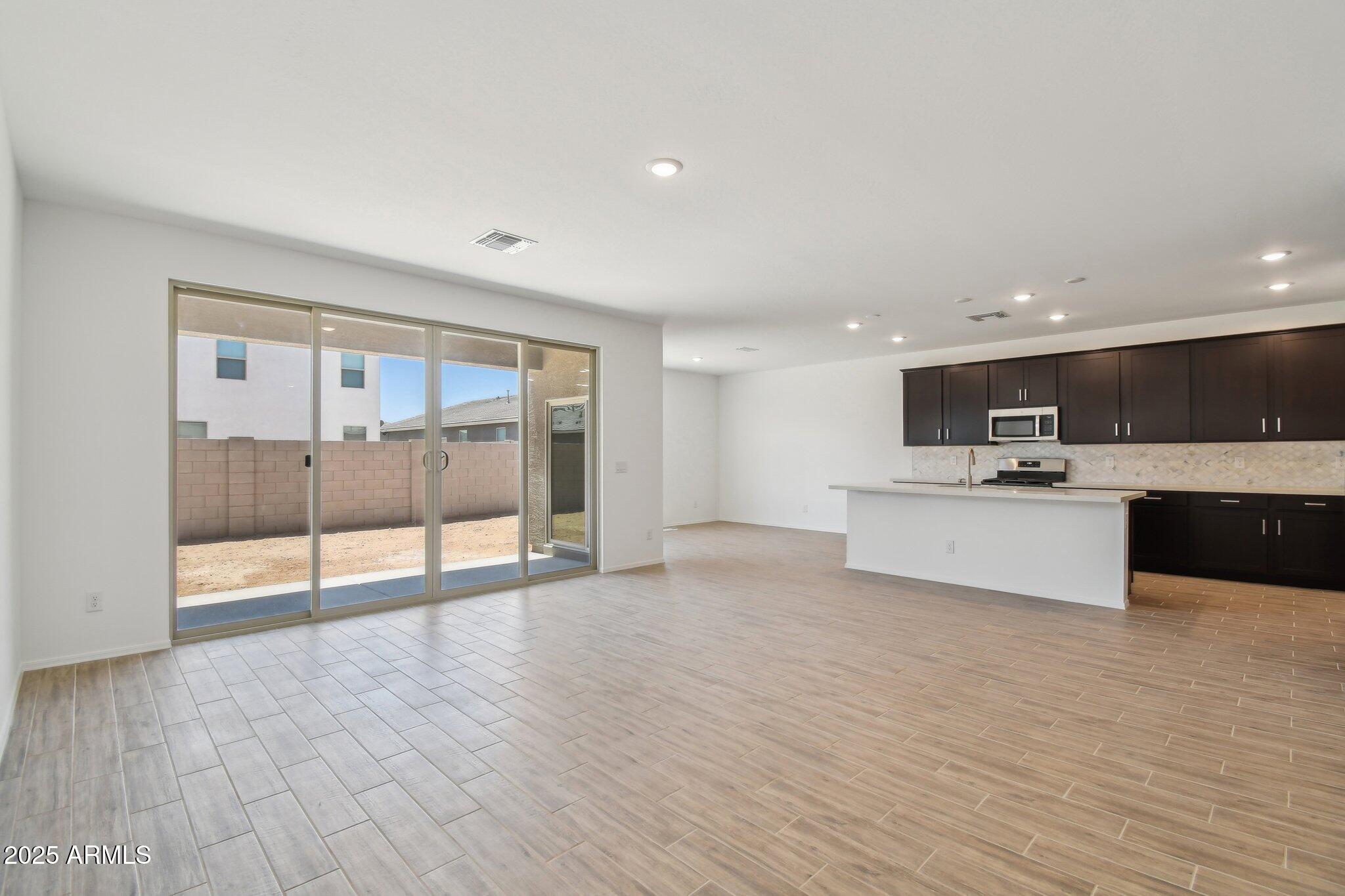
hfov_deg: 100.4
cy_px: 448
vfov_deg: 77.3
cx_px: 672
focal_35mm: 15
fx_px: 560
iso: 400
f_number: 8
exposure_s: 1/40
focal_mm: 10
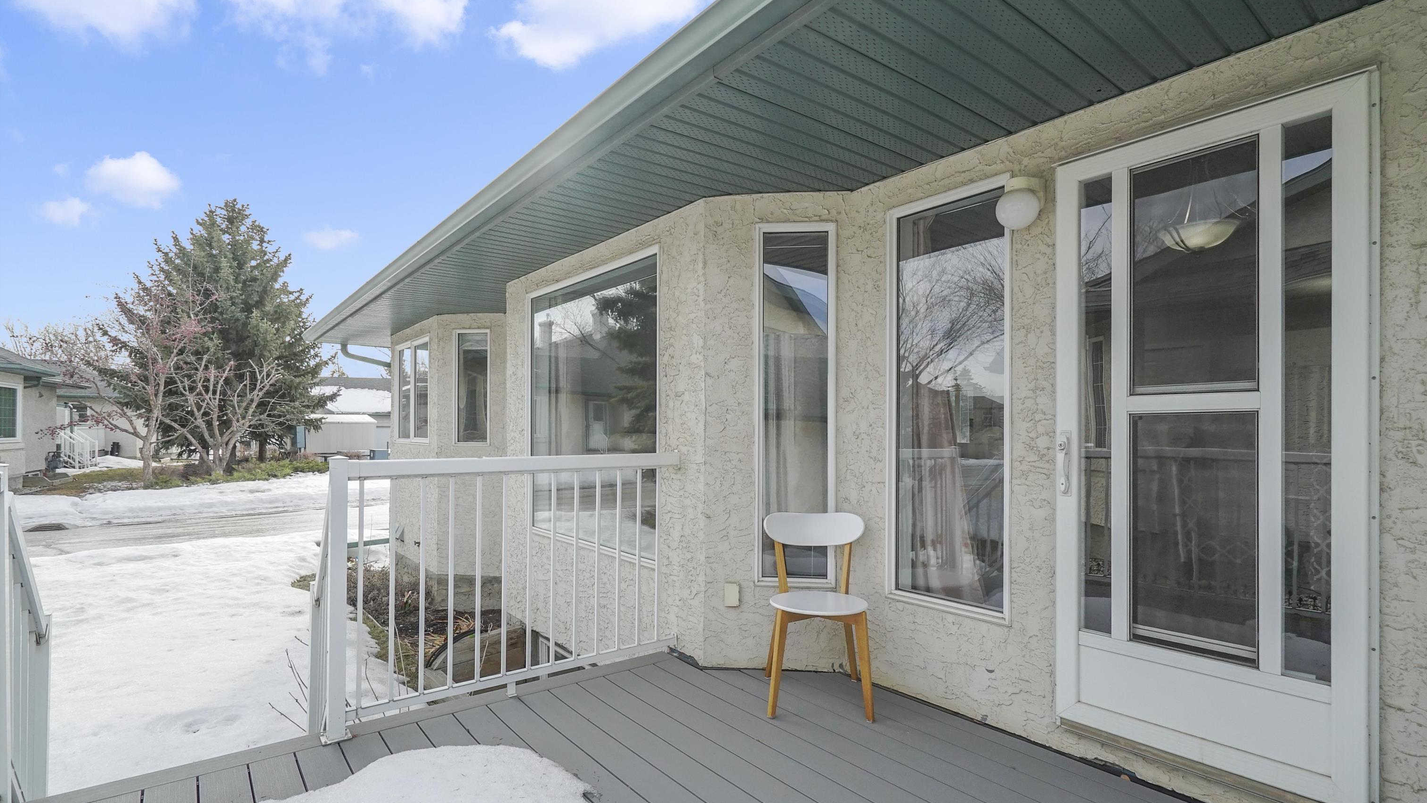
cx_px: 720
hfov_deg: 95.9
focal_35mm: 17
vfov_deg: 63.4
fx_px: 643
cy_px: 474
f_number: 7.1
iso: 1600
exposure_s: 1/1250
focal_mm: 16
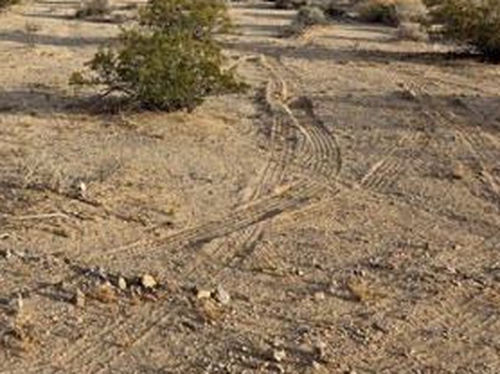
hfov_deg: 33.7
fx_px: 765
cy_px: -47
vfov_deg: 25.3
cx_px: 23
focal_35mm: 53
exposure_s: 1/6574
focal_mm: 6.3
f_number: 1.7
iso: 80
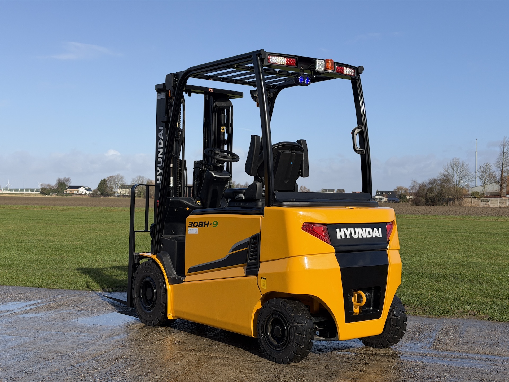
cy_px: 191
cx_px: 254
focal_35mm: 48
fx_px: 706
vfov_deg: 30.3
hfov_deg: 39.7
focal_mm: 6.76
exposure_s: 1/5587
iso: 64
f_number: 1.78
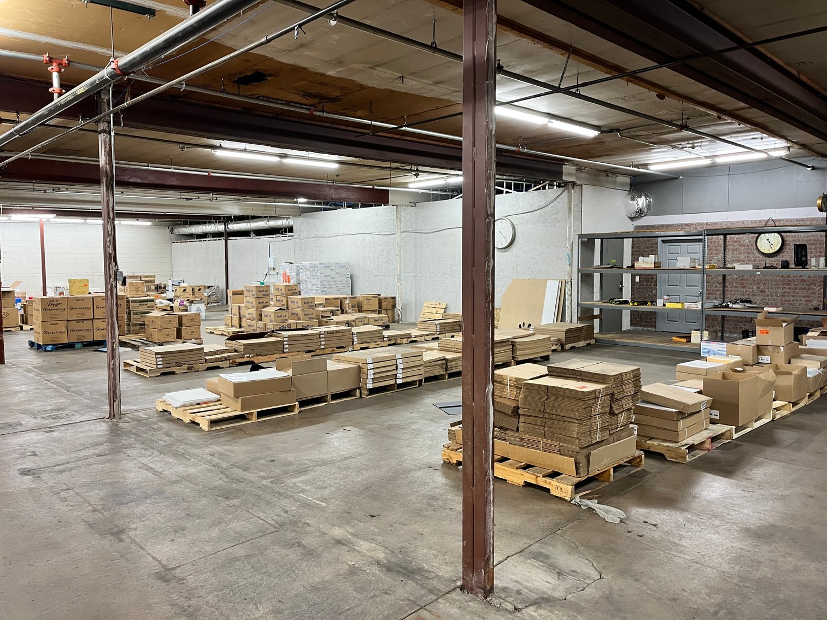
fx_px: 621
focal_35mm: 26
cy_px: 310
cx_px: 414
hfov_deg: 67.3
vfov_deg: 53.1
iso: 160
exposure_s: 1/60
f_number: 1.6
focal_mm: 5.1
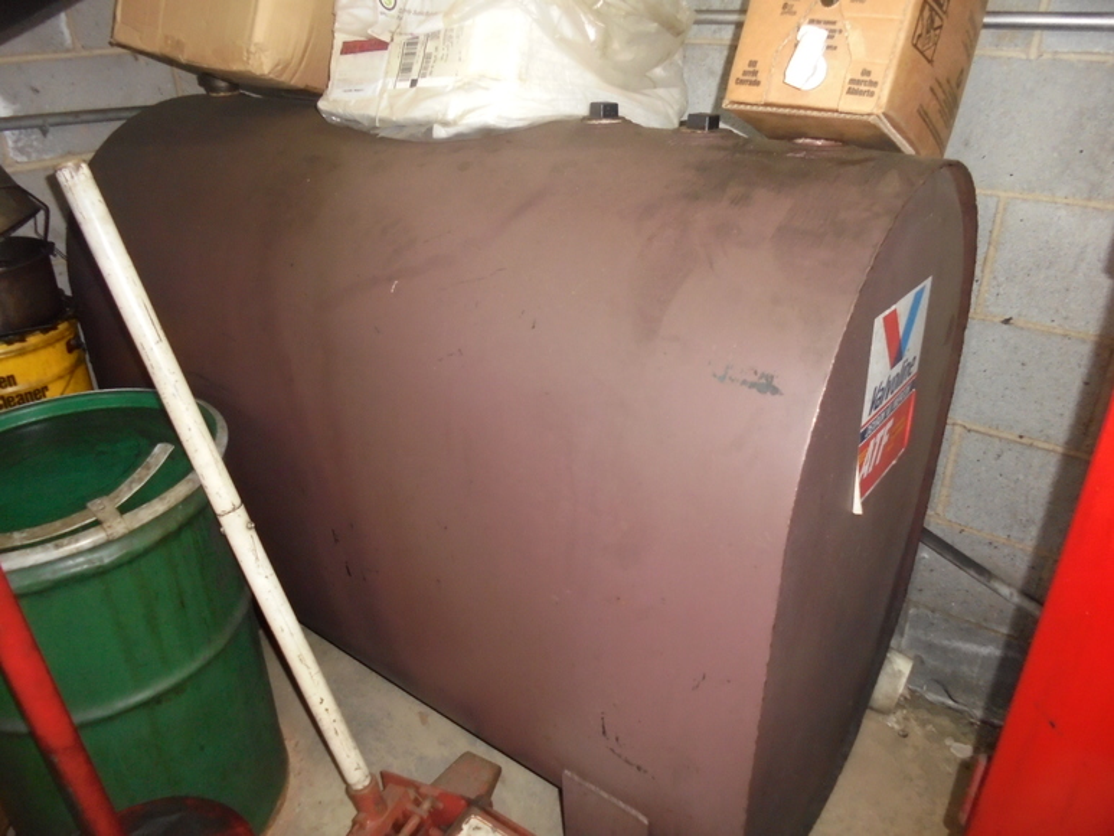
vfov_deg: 53.1
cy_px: 418
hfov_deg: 67.3
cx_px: 557
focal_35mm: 26
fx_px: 837
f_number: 3.5
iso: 400
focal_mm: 4.6
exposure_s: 1/30
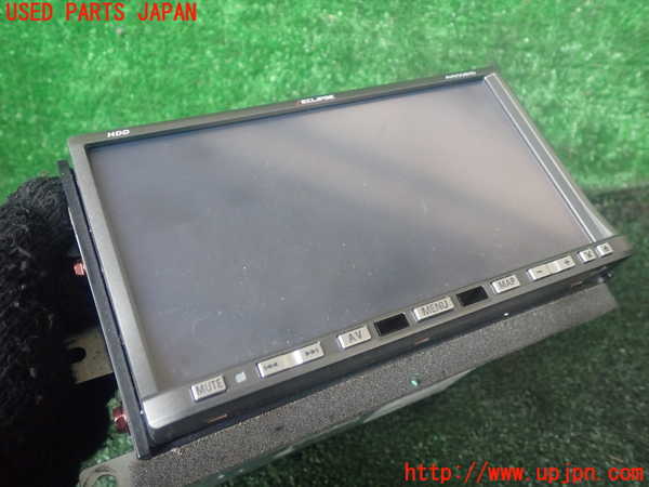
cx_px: 324
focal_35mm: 30
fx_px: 562
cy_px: 244
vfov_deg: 46.8
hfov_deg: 60.0
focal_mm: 5.4
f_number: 2.3
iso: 640
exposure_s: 1/30
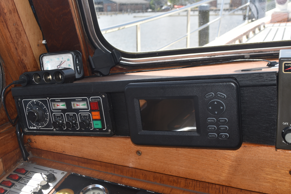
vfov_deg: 34.3
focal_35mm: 39
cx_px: 141
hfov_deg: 49.5
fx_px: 315
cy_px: 97
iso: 100
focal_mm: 24
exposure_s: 1/160
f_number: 6.3
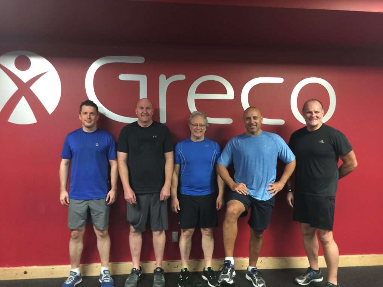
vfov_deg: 48.2
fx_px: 321
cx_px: 192
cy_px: 144
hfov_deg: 61.7
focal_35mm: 29
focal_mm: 4.15
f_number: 2.2
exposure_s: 1/4
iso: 64
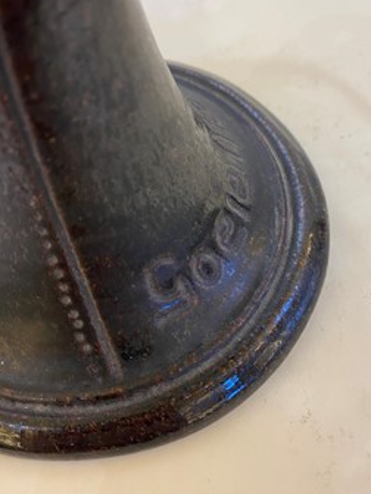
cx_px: 216
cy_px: 257
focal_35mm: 31
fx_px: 442
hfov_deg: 45.4
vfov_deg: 58.3
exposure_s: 1/50
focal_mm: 4.25
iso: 125
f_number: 1.8
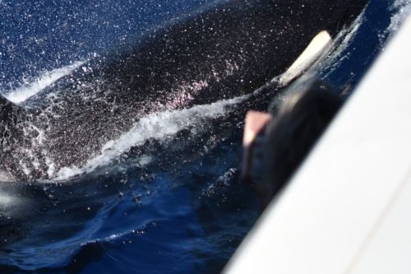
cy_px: 81
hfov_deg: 21.2
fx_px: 1096
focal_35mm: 96
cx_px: 144
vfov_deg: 14.2
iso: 720
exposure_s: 1/8000
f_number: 4.5
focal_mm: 60
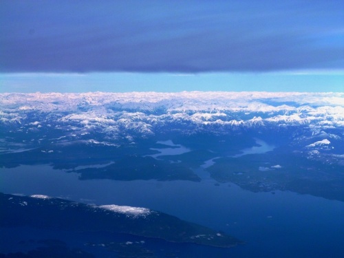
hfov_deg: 28.2
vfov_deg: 21.3
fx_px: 686
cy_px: 129
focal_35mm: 69
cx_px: 172
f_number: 4.5
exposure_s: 1/640
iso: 100
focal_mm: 12.3
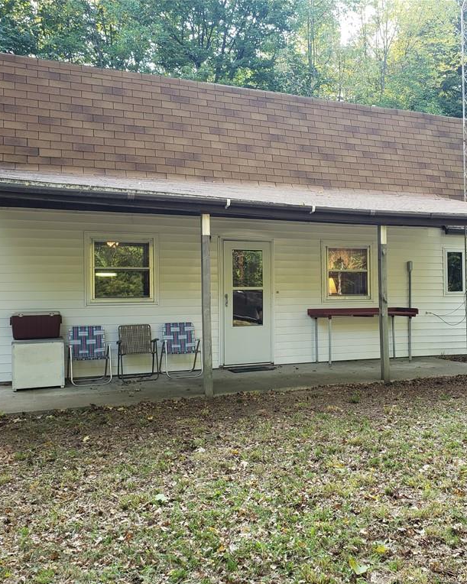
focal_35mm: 34
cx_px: 323
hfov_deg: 42.6
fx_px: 588
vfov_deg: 52.8
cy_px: 293
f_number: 2.4
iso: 64
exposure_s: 1/60
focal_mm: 4.3
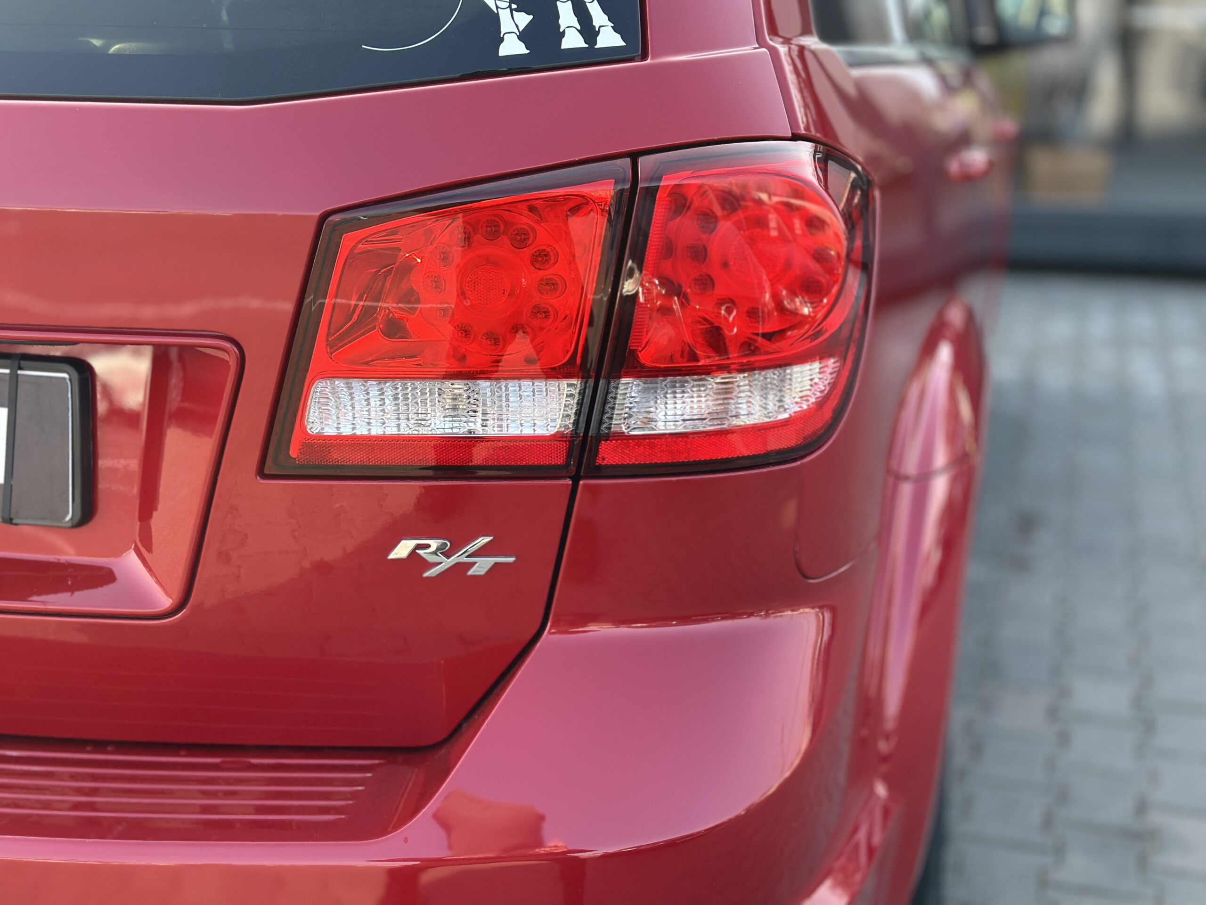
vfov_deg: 30.3
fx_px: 1672
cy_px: 452
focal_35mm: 48
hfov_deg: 39.7
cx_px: 603
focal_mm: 6.86
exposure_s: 1/527
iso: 80
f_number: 1.78
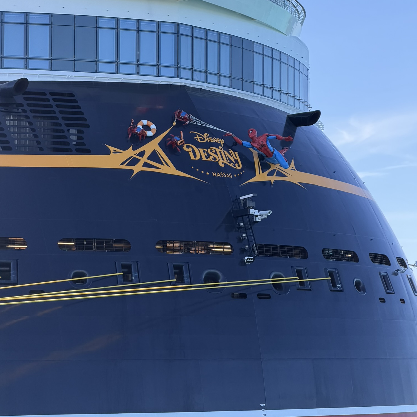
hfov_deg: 14.4
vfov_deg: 14.4
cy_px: 142
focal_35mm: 121
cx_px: 207
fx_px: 1649
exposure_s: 1/631
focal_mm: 16.89
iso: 50
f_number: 2.8
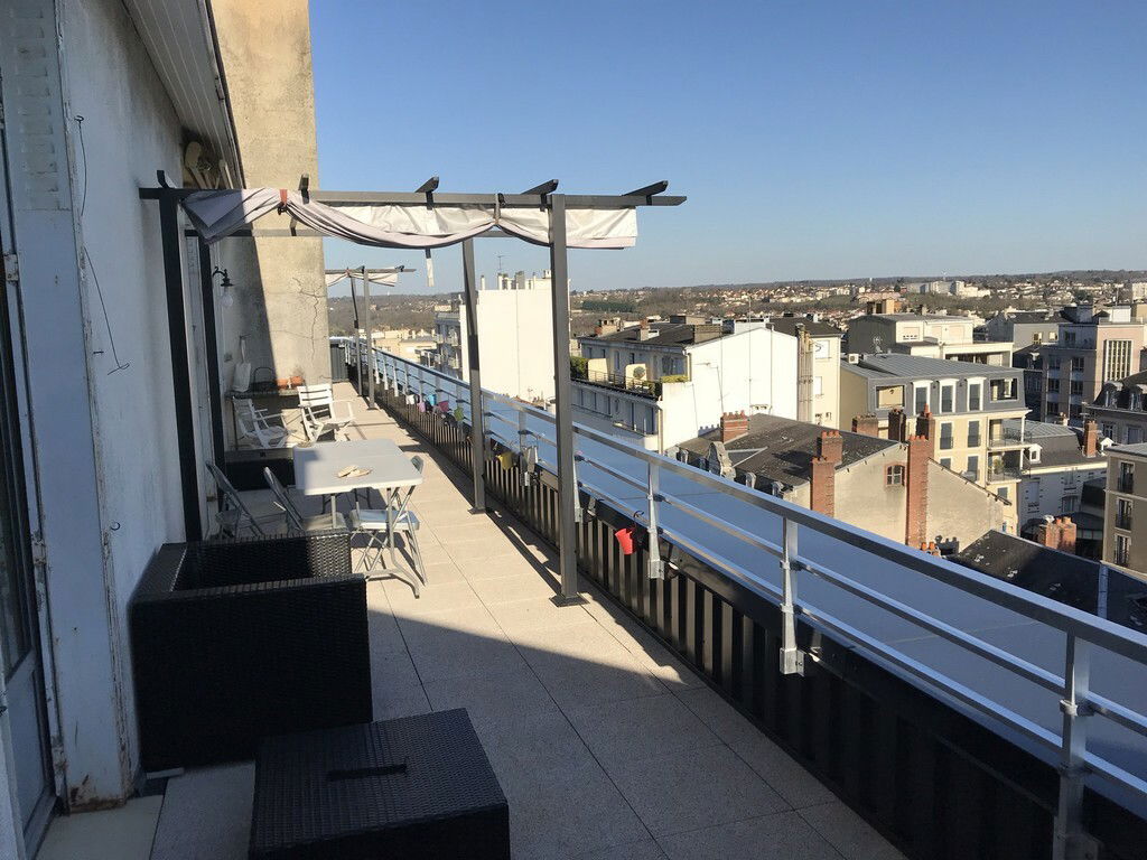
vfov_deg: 49.7
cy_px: 430
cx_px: 574
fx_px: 928
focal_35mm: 28
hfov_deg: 63.4
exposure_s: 1/2817
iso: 20
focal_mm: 3.99
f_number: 1.8
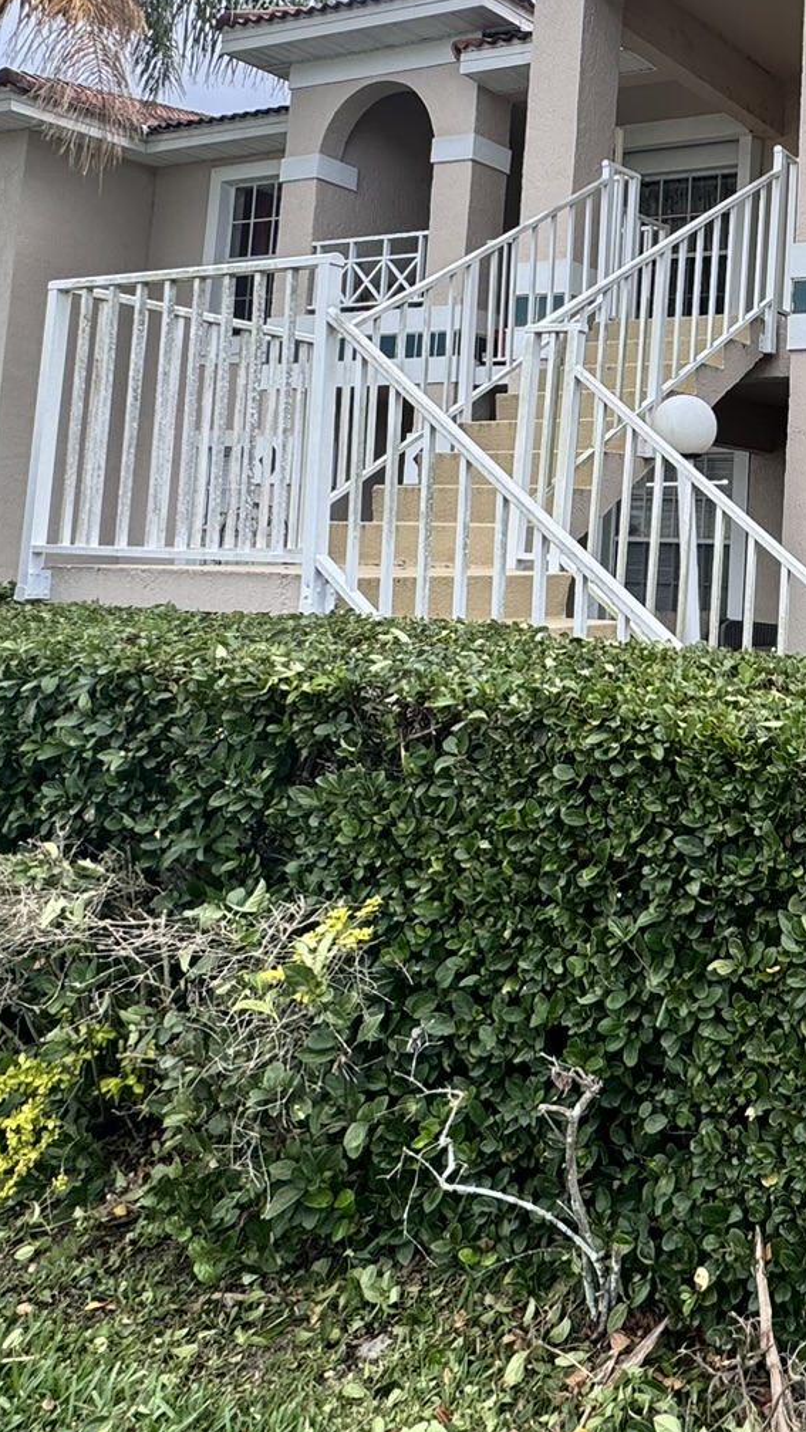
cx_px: 950
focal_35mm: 31
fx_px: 1178
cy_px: 428
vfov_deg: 60.4
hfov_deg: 31.9
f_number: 2.2
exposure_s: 1/610
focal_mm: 2.22
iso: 40
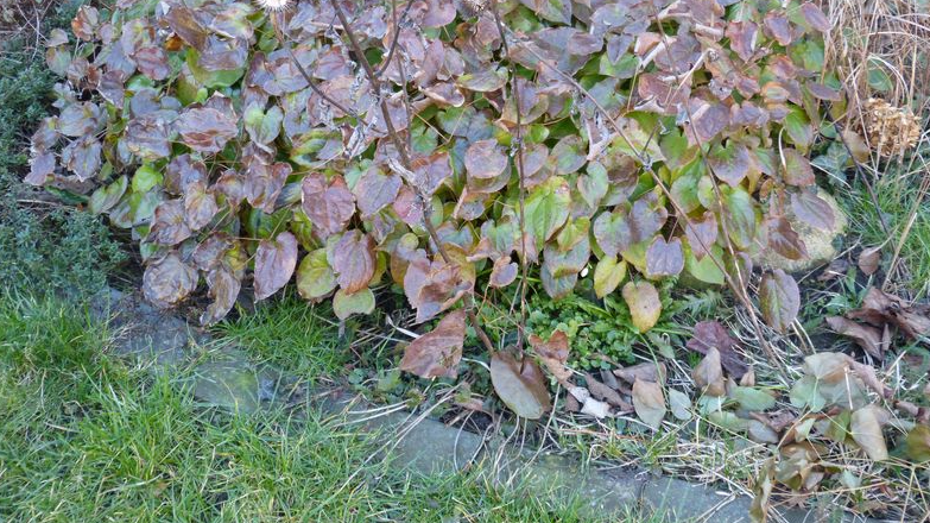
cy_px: 170
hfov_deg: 42.1
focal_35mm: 49
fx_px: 1208
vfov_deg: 24.3
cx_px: 463
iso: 320
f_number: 3.2
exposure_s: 1/60
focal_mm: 7.9
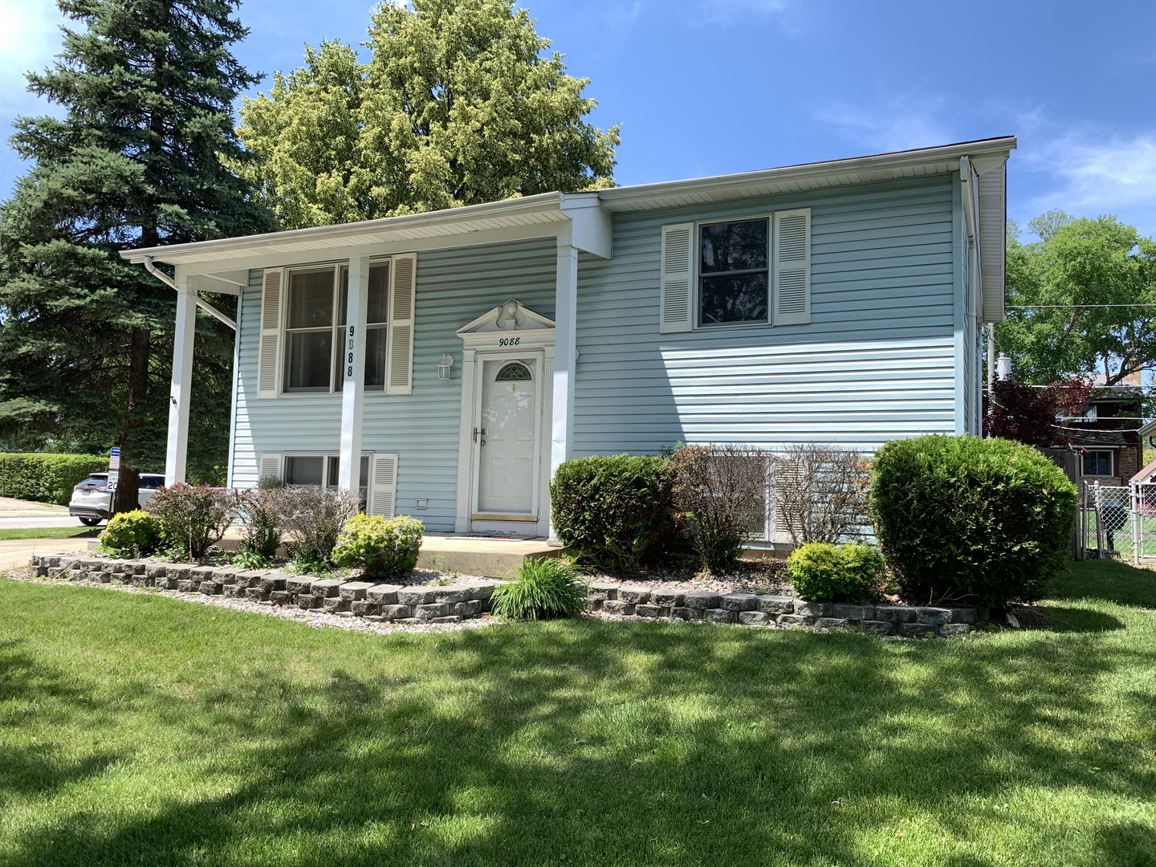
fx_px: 868
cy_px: 434
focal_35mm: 26
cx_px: 578
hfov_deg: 67.3
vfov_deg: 53.1
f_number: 1.8
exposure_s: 1/1054
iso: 25
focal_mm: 4.25
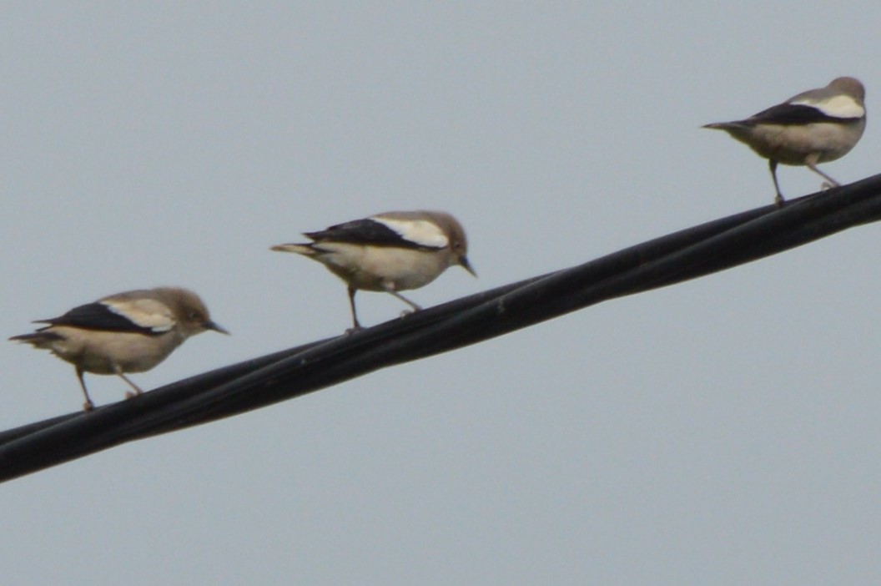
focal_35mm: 375
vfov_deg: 3.7
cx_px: 440
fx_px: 9168
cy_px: 293
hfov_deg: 5.5
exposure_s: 1/640
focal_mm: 250
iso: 400
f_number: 13
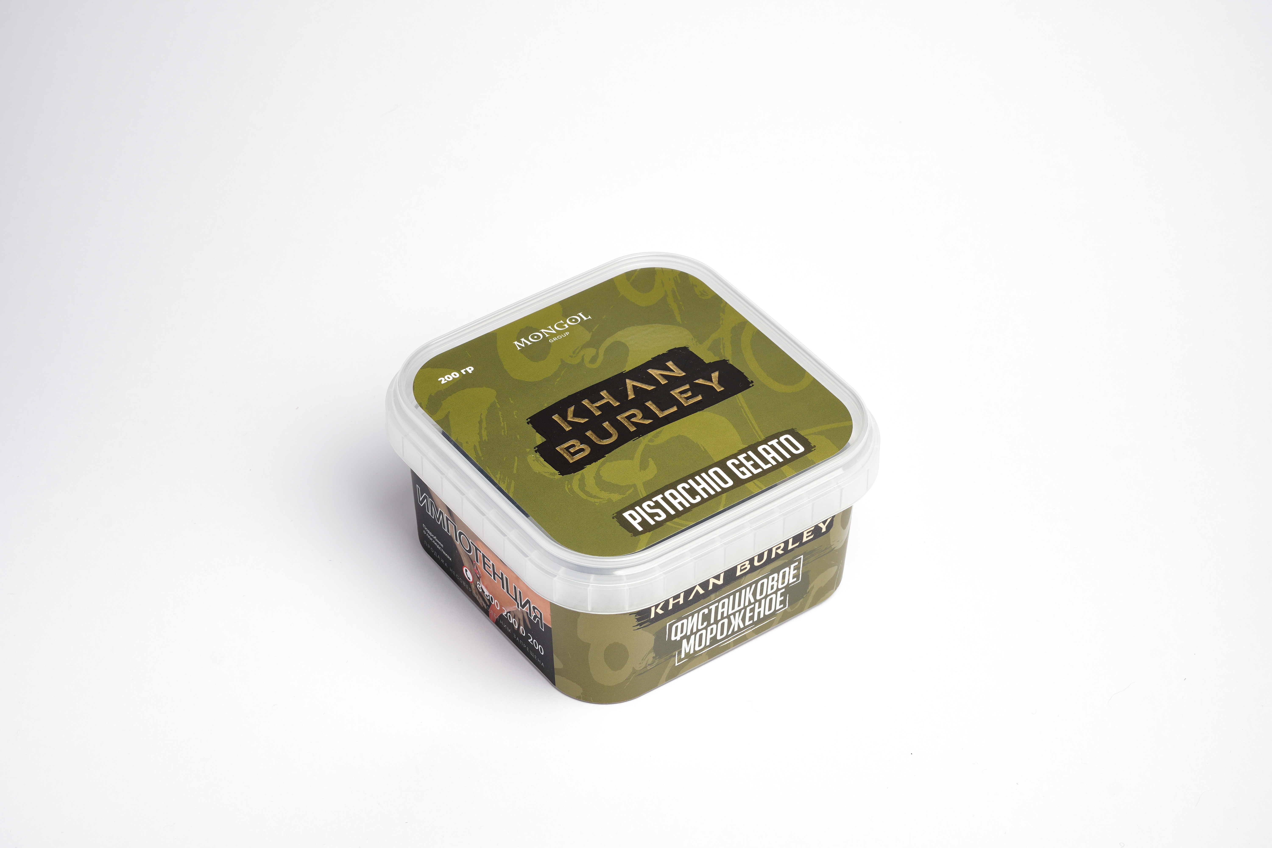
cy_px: 424
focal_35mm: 84
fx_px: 2968
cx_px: 636
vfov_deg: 16.3
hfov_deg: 24.2
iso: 100
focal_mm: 56
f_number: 10
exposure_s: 1/125
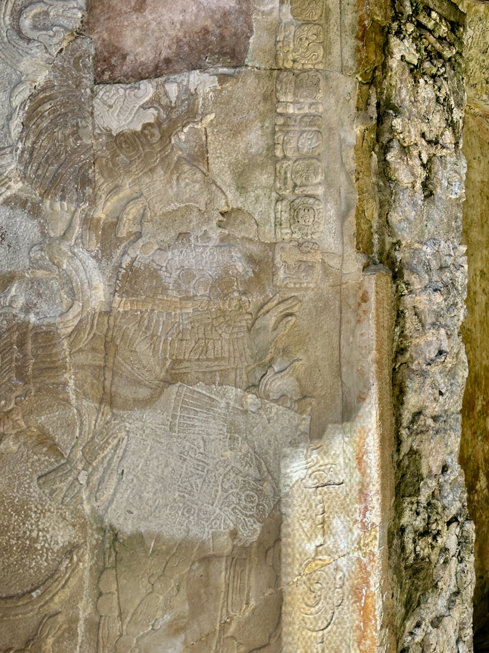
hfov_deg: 30.2
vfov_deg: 39.7
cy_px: 326
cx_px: 244
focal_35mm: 48
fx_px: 905
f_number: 1.8
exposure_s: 1/306
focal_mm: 6.9
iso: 64
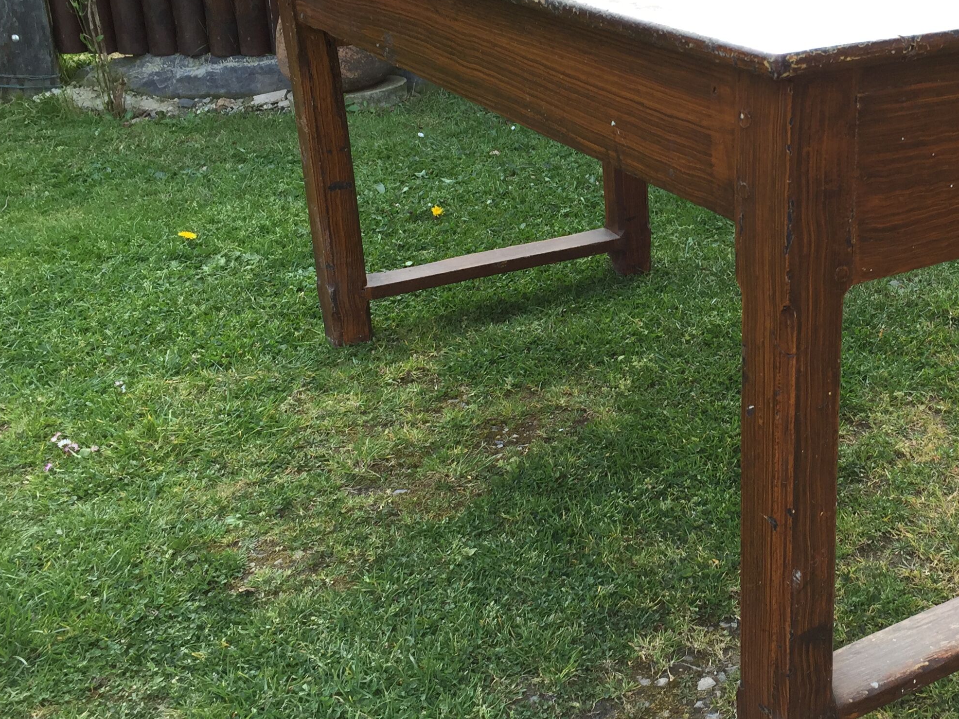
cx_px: 719
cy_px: 263
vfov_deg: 30.1
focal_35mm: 48
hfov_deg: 38.6
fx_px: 1330
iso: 32
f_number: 2.2
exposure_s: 1/124
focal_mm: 4.15
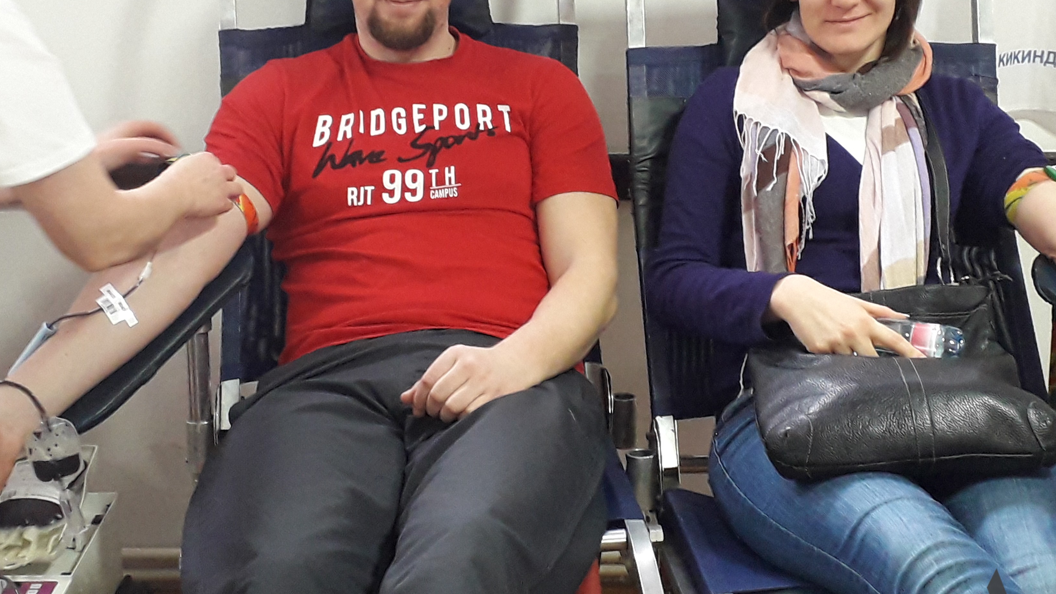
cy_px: 191
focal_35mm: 37
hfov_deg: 53.9
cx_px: 573
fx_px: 1036
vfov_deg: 31.7
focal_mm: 3.6
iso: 250
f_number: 1.9
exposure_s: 1/25
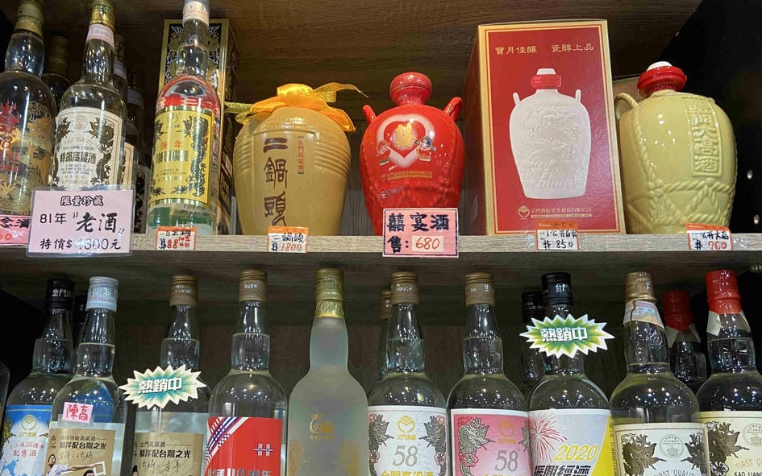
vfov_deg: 36.2
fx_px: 727
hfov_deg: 55.1
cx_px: 320
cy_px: 286
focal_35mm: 35
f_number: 1.8
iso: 100
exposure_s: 1/60
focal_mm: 4.25
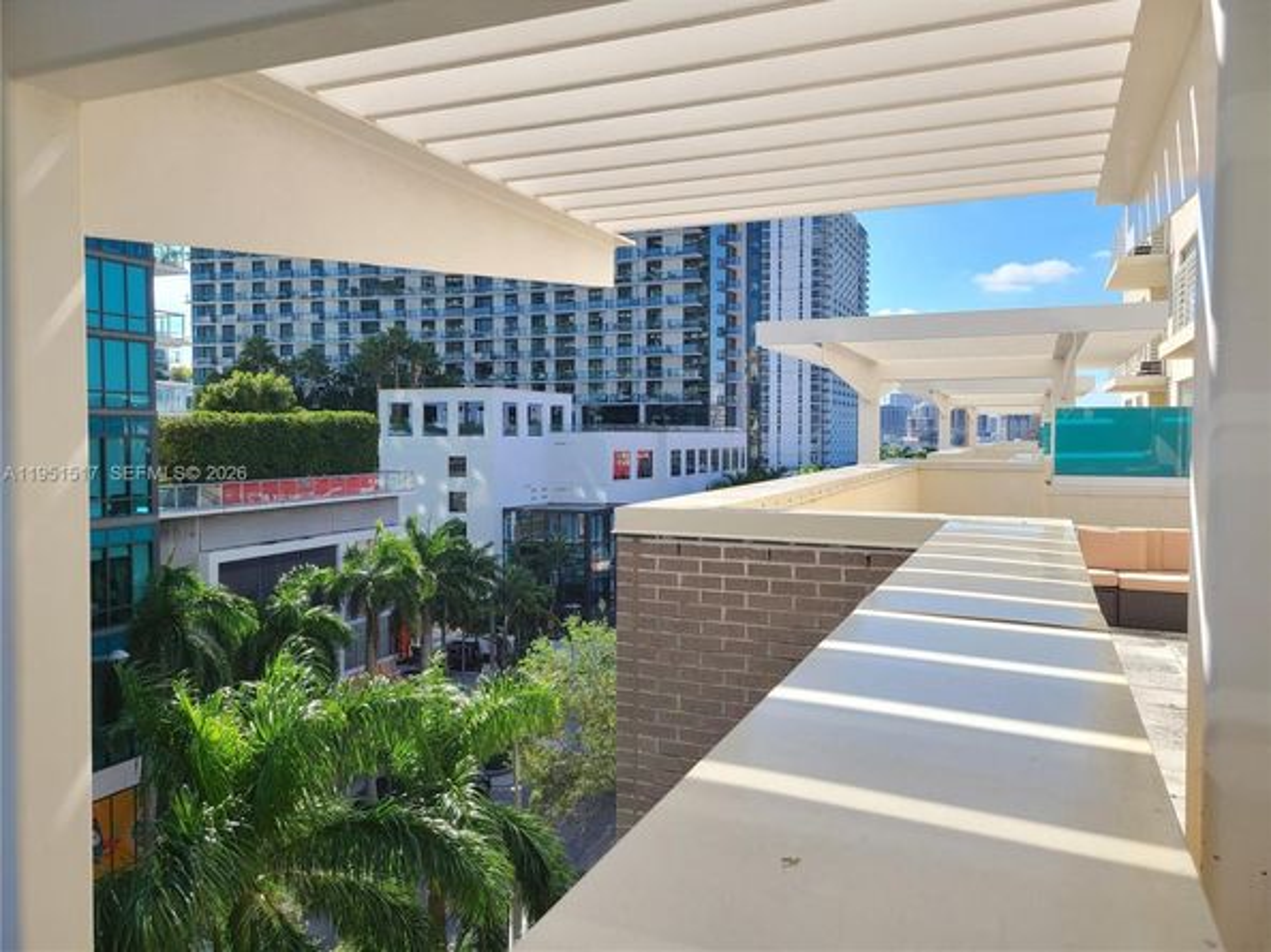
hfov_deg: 67.3
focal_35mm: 26
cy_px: 476
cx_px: 636
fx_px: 954
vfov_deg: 53.0
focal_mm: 5.4
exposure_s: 1/1380
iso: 40
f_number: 1.8
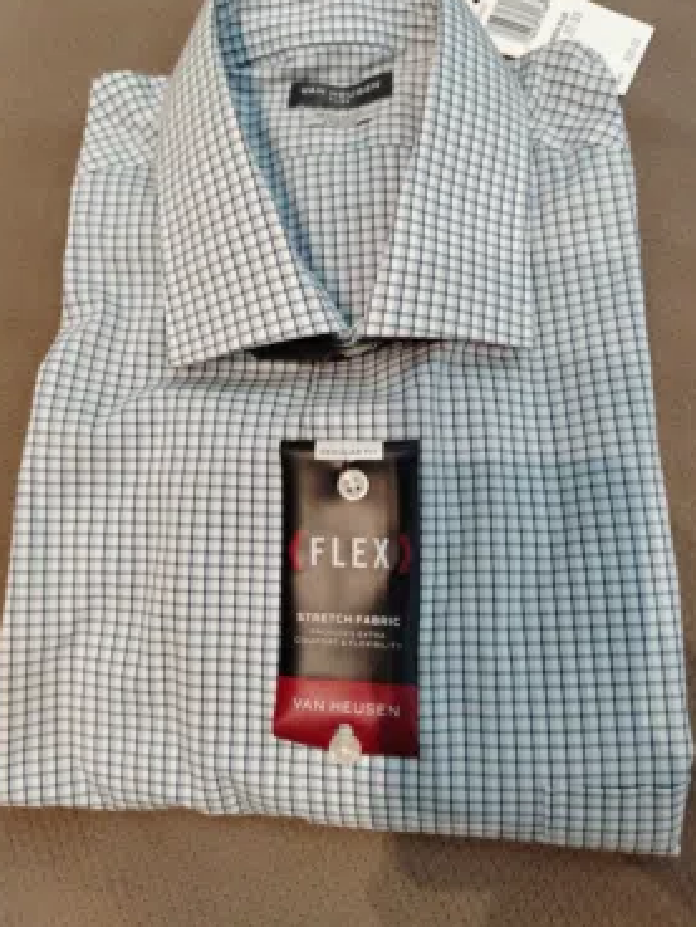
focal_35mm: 26
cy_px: 430
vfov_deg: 67.2
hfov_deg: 53.1
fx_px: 697
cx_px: 344
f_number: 1.75
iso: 3992
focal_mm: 5.25
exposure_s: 1/100
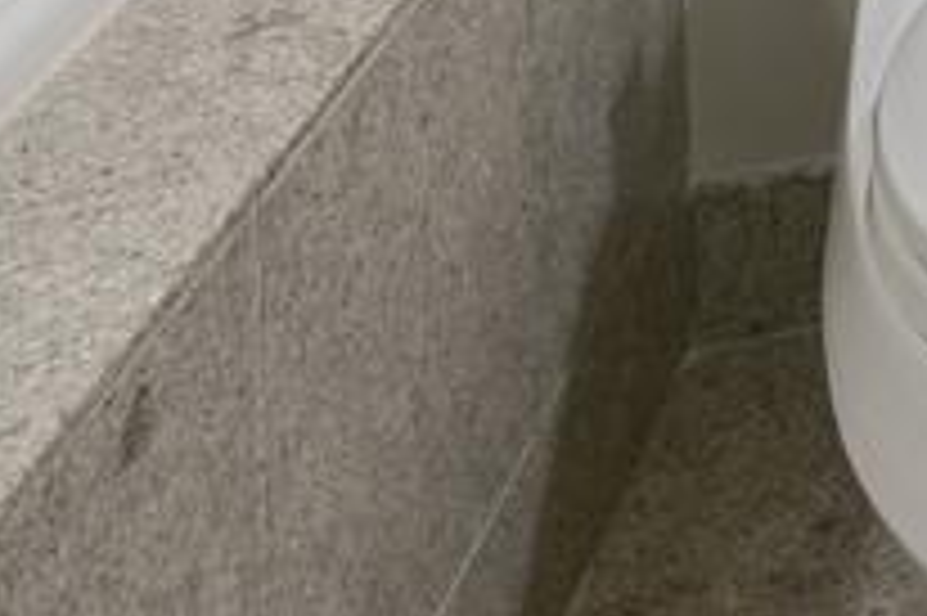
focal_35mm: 98
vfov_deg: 9.5
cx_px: 2466
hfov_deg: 13.0
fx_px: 2521
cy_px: -1428
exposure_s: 1/4
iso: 200
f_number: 8
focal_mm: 14
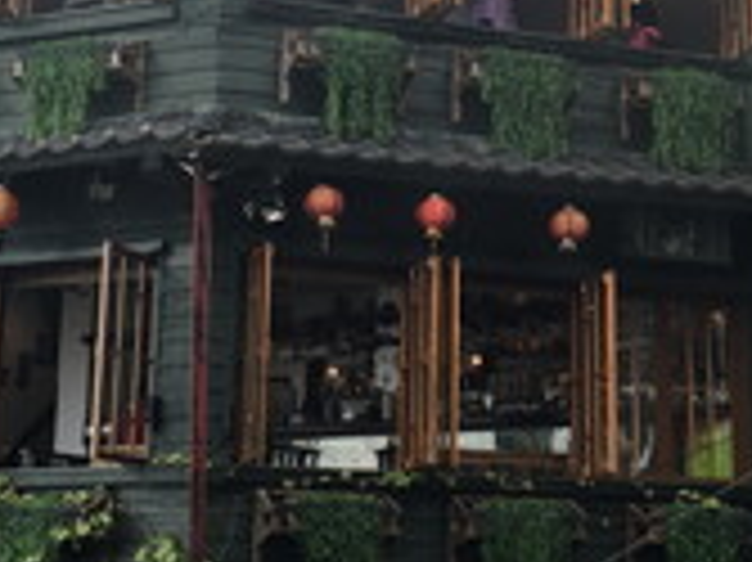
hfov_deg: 22.4
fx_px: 1889
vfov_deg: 16.8
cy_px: 128
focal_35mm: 87
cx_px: 495
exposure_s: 1/148
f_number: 2.2
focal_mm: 4.15
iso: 25
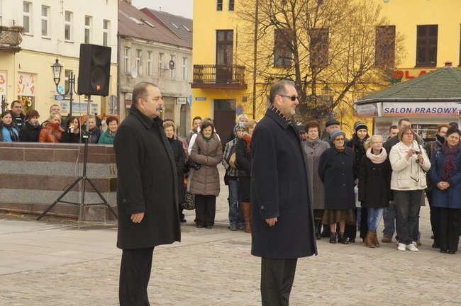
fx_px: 1151
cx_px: 230
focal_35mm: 90
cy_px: 153
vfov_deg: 15.2
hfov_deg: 22.6
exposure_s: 1/160
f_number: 9
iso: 400
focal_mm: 60
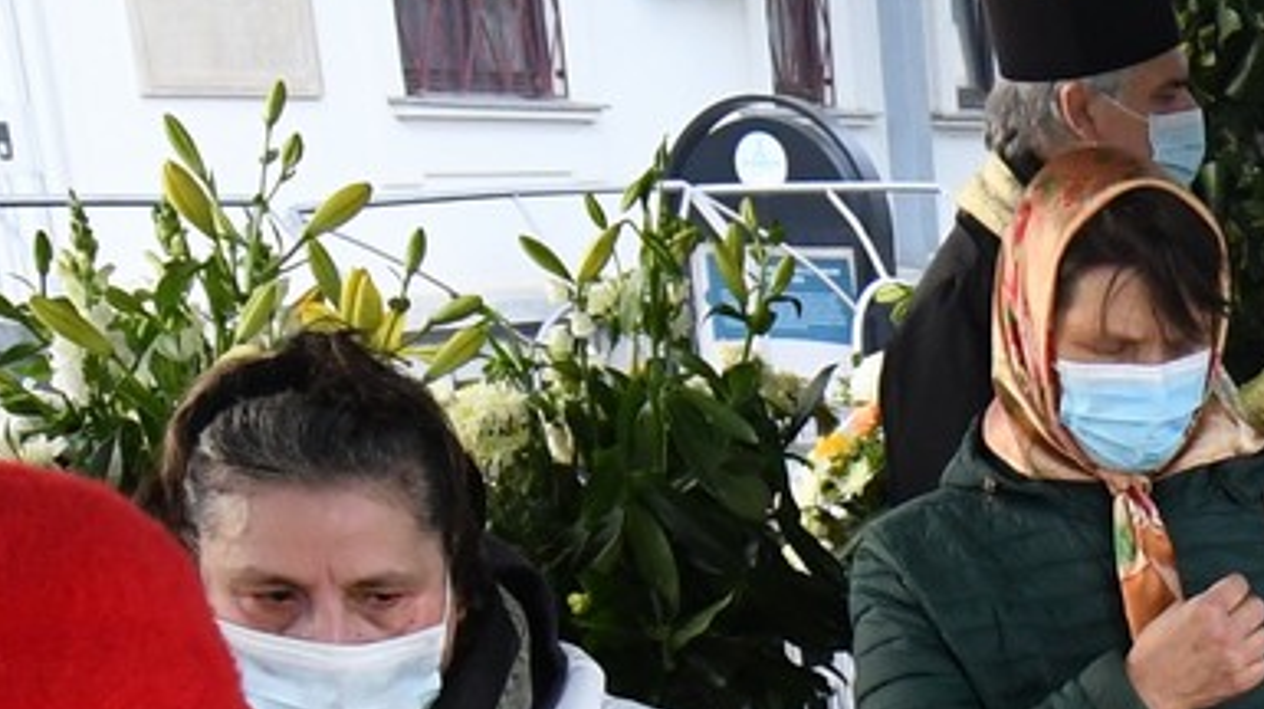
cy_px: 1004
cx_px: 1359
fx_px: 1641
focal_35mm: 49
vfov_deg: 21.3
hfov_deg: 36.3
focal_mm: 10
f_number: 4.5
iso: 1250
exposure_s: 1/640
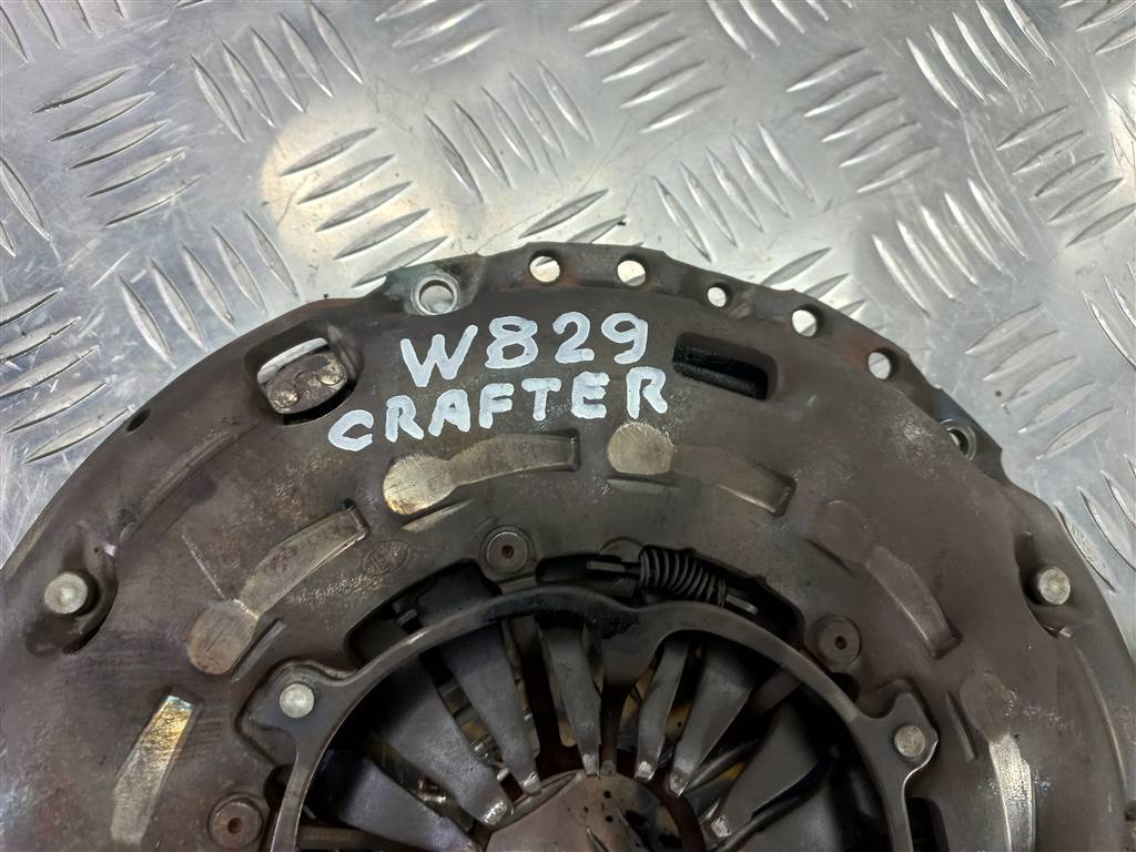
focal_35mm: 25
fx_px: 820
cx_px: 568
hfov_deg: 69.4
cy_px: 426
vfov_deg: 54.9
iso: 64
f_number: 1.8
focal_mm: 4.6
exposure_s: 1/50
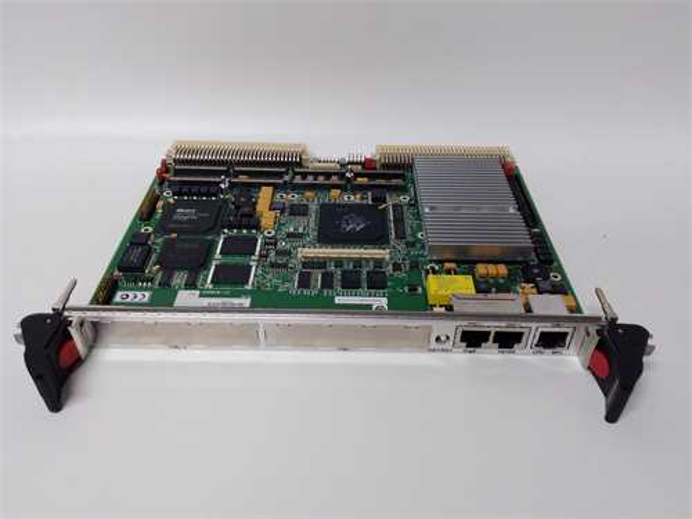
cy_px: 260
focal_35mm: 27
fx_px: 540
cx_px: 346
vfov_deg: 51.4
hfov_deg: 65.3
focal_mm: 3.79
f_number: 2
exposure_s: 1/33
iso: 188
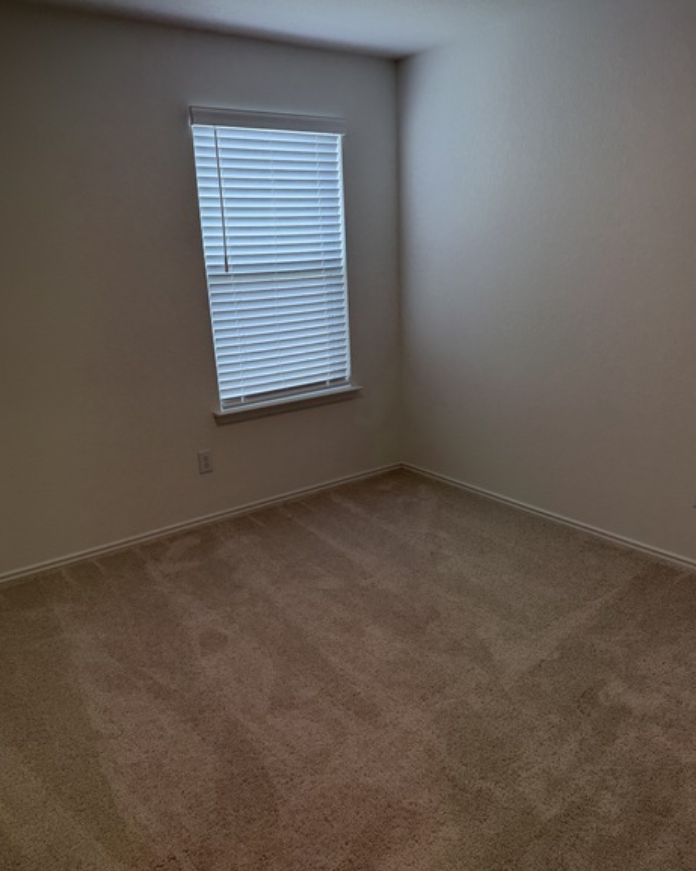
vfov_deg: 66.1
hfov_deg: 54.9
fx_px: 670
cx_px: 346
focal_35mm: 26
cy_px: 442
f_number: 1.78
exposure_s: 1/135
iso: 80
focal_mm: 6.76
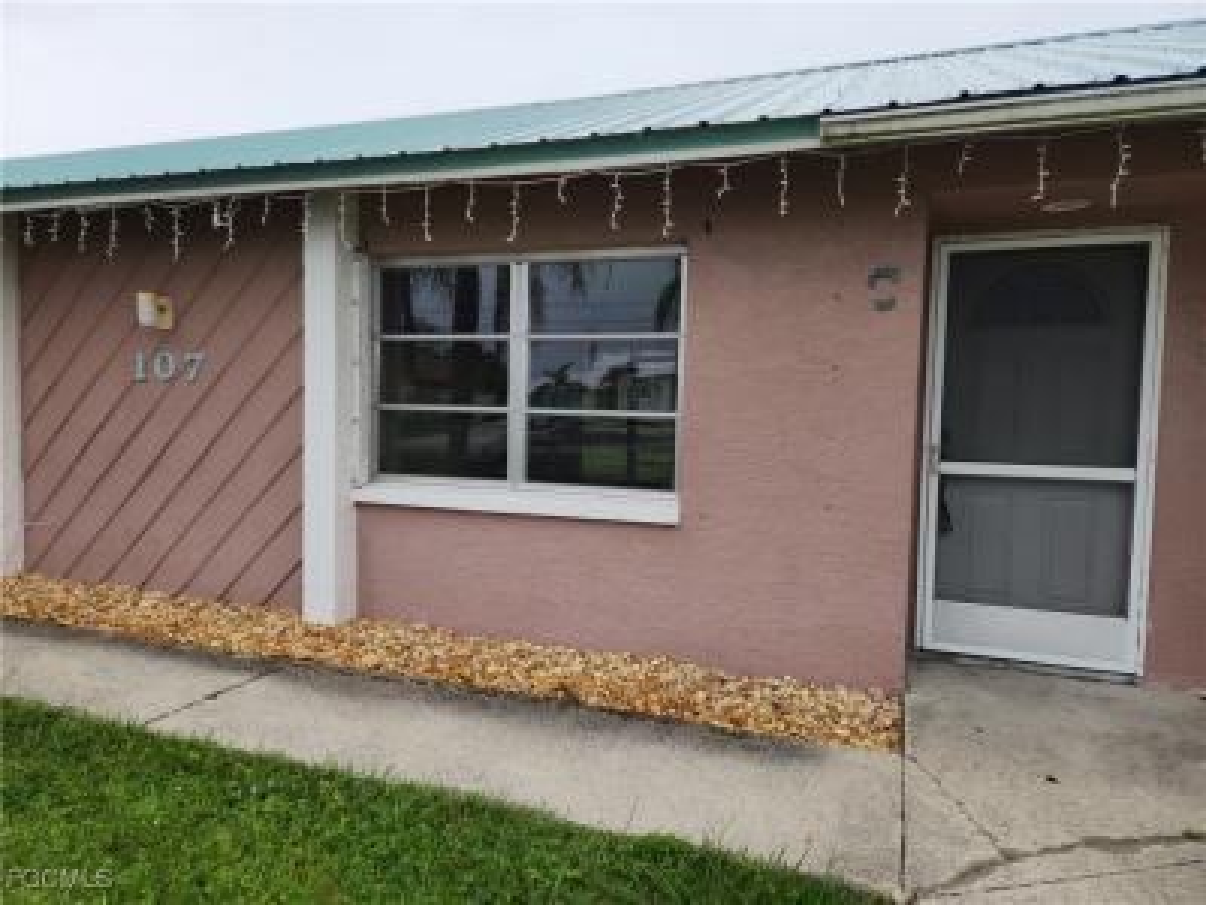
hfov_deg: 73.9
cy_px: 452
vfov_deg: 58.9
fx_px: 801
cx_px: 603
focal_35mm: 23
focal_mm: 5.4
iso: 20
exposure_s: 1/331
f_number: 1.8
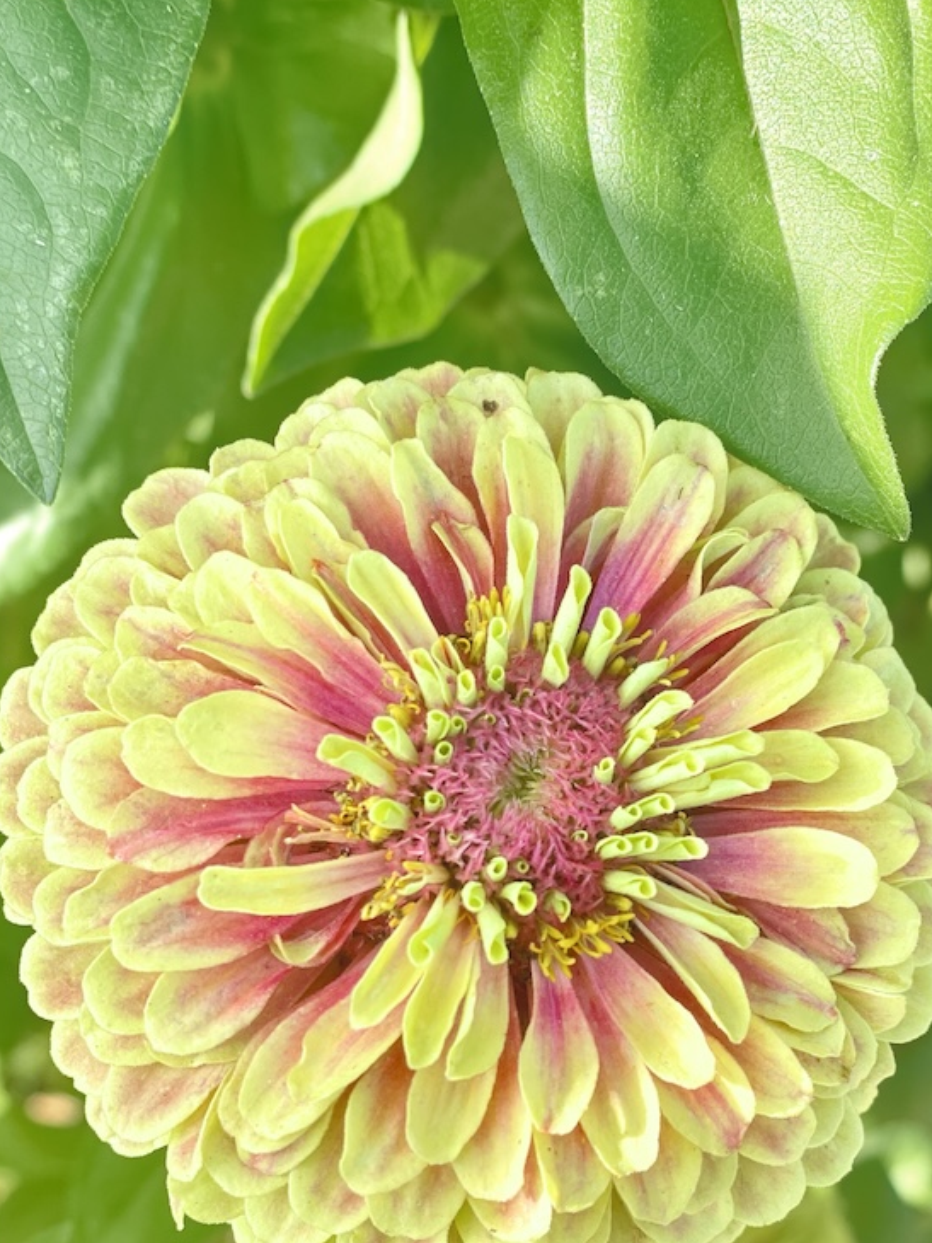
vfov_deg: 26.5
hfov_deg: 20.2
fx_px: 2620
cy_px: 861
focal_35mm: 73
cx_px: 550
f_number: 2
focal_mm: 6
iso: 25
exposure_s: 1/428
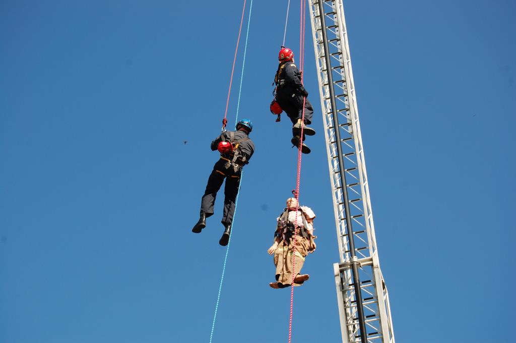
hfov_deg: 24.6
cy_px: 172
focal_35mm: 82
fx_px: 1181
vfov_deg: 16.5
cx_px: 258
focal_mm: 55
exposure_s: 1/320
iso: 200
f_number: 9
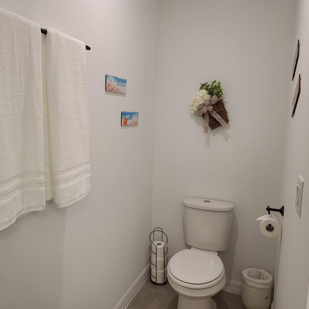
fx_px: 303
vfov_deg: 54.0
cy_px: 154
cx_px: 121
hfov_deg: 53.6
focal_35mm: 30
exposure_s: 1/60
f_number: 1.8
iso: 50
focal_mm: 7
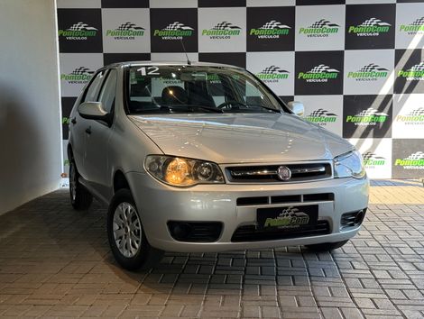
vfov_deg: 30.3
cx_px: 212
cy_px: 160
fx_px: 589
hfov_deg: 39.6
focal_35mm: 48
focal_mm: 6.76
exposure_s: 1/147
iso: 64
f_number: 1.78
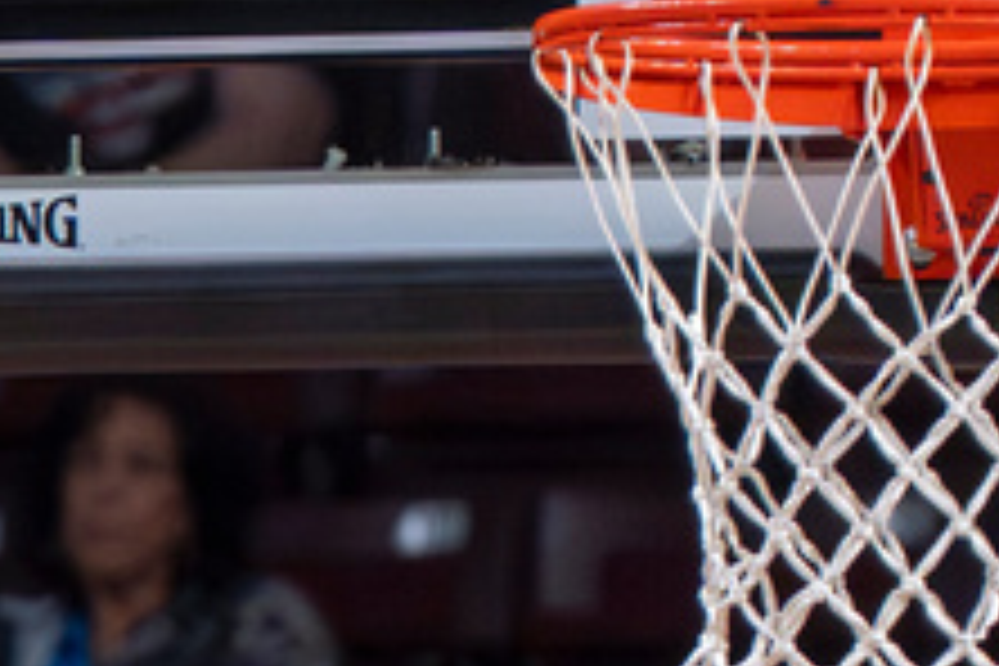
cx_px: 392
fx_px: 28913
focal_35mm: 1042
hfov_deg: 2.0
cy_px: 1375
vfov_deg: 1.3
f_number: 3.2
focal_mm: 151
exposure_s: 1/1000
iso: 2500
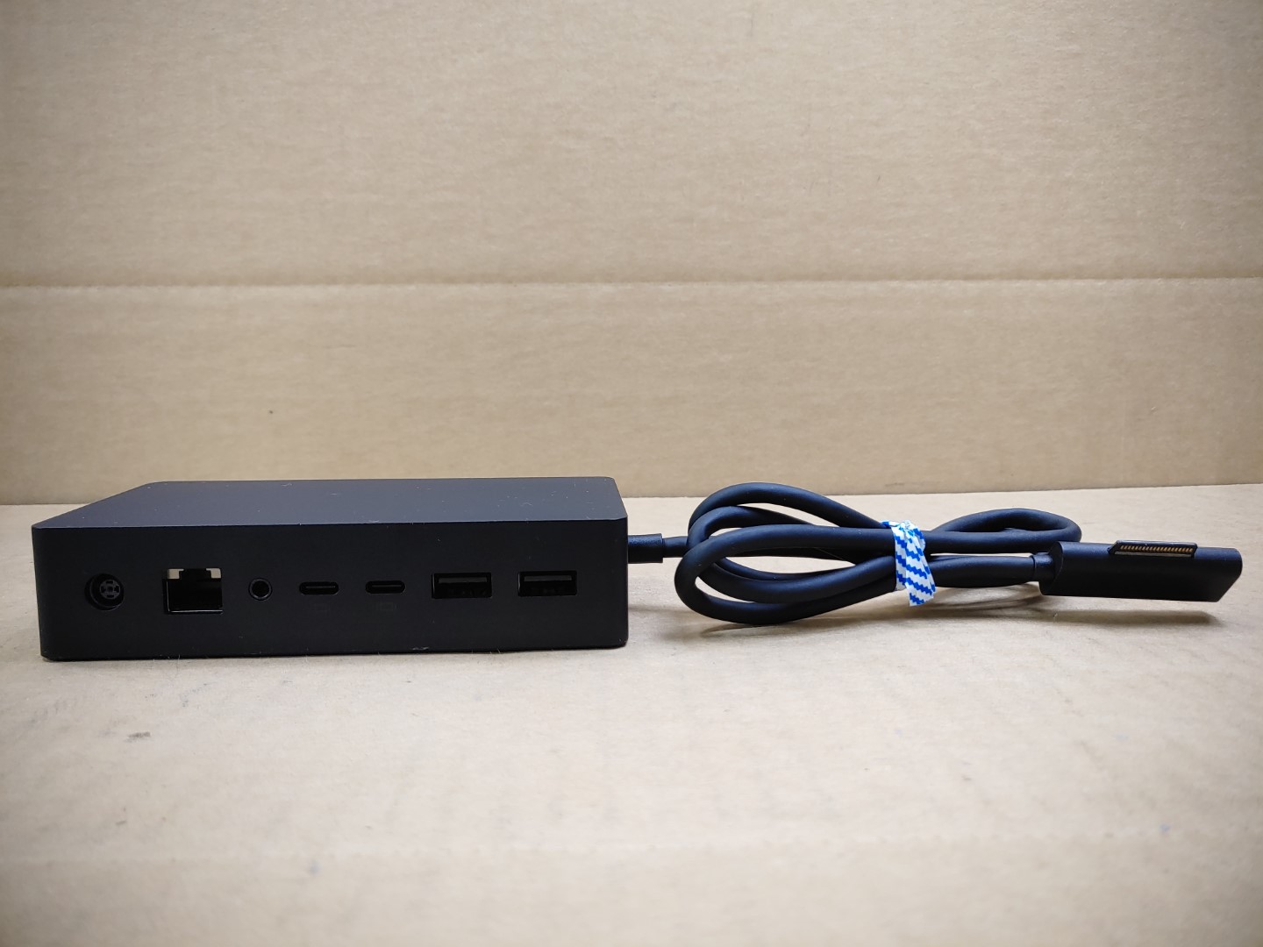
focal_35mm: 26
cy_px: 474
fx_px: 949
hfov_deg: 67.3
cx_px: 632
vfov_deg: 53.1
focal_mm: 4.36
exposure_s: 1/120
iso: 50
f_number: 1.8
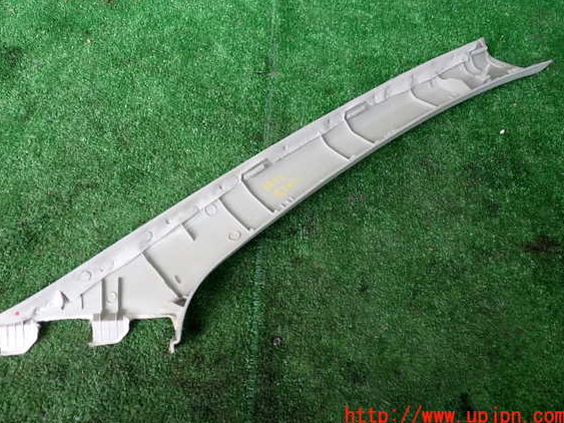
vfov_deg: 44.1
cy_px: 203
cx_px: 270
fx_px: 521
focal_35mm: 32
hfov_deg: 56.8
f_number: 2.3
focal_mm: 5.4
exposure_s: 1/40
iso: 200
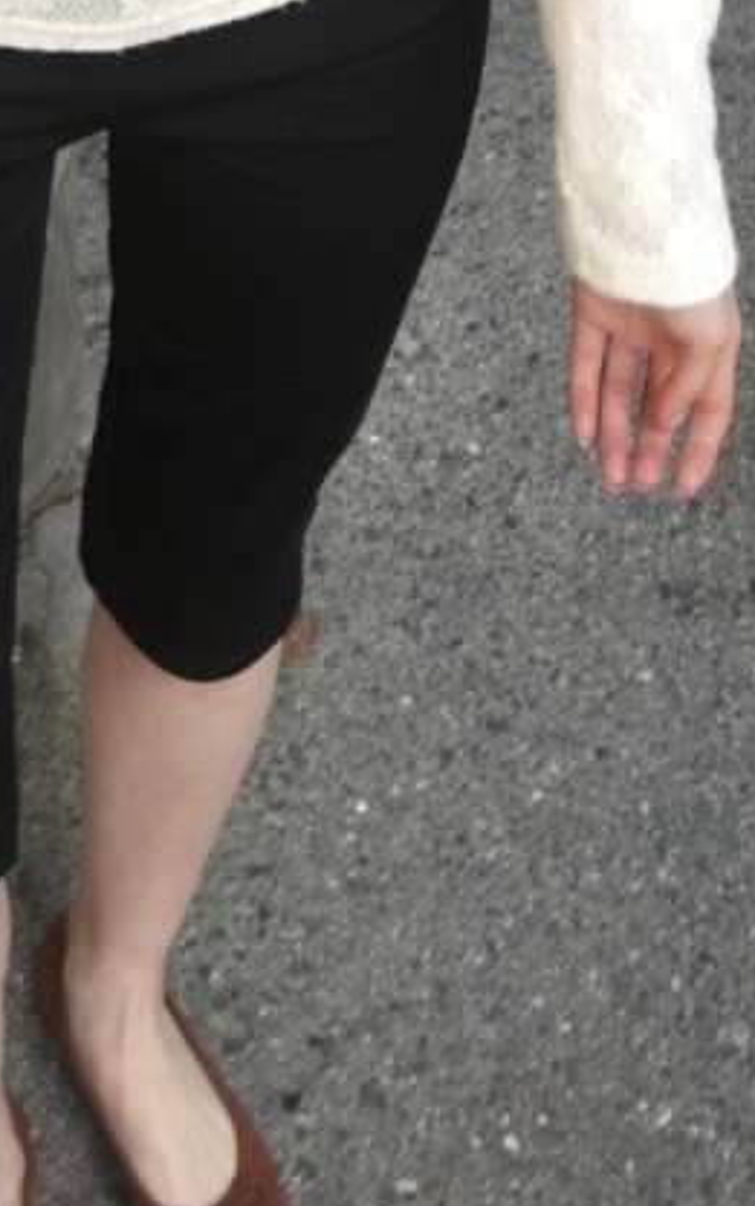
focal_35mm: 79
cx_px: 35
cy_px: -466
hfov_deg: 16.3
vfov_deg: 22.6
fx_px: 2598
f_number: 2
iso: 125
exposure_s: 1/640
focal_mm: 7.6
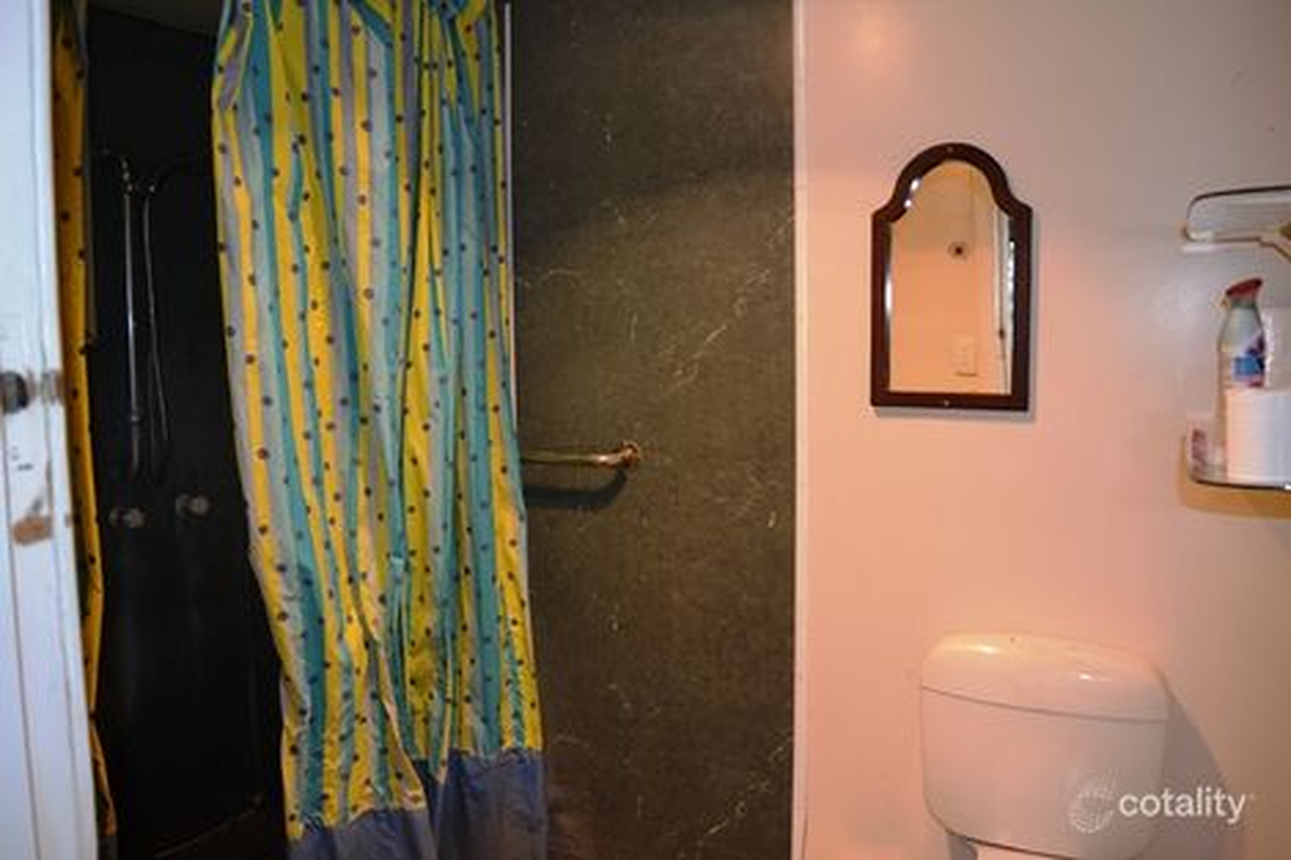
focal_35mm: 30
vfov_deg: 43.6
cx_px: 646
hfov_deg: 61.9
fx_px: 1075
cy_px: 430
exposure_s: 1/125
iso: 400
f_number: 3.5
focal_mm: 20
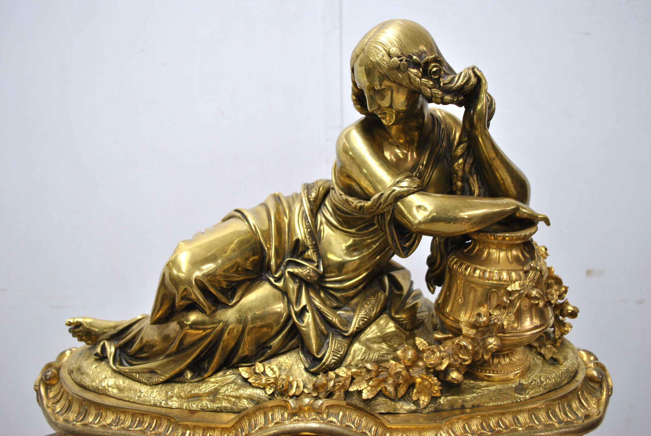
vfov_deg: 40.1
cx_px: 326
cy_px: 218
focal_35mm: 33
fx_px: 597
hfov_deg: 57.2
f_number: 3.8
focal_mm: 22
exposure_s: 1/40
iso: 400
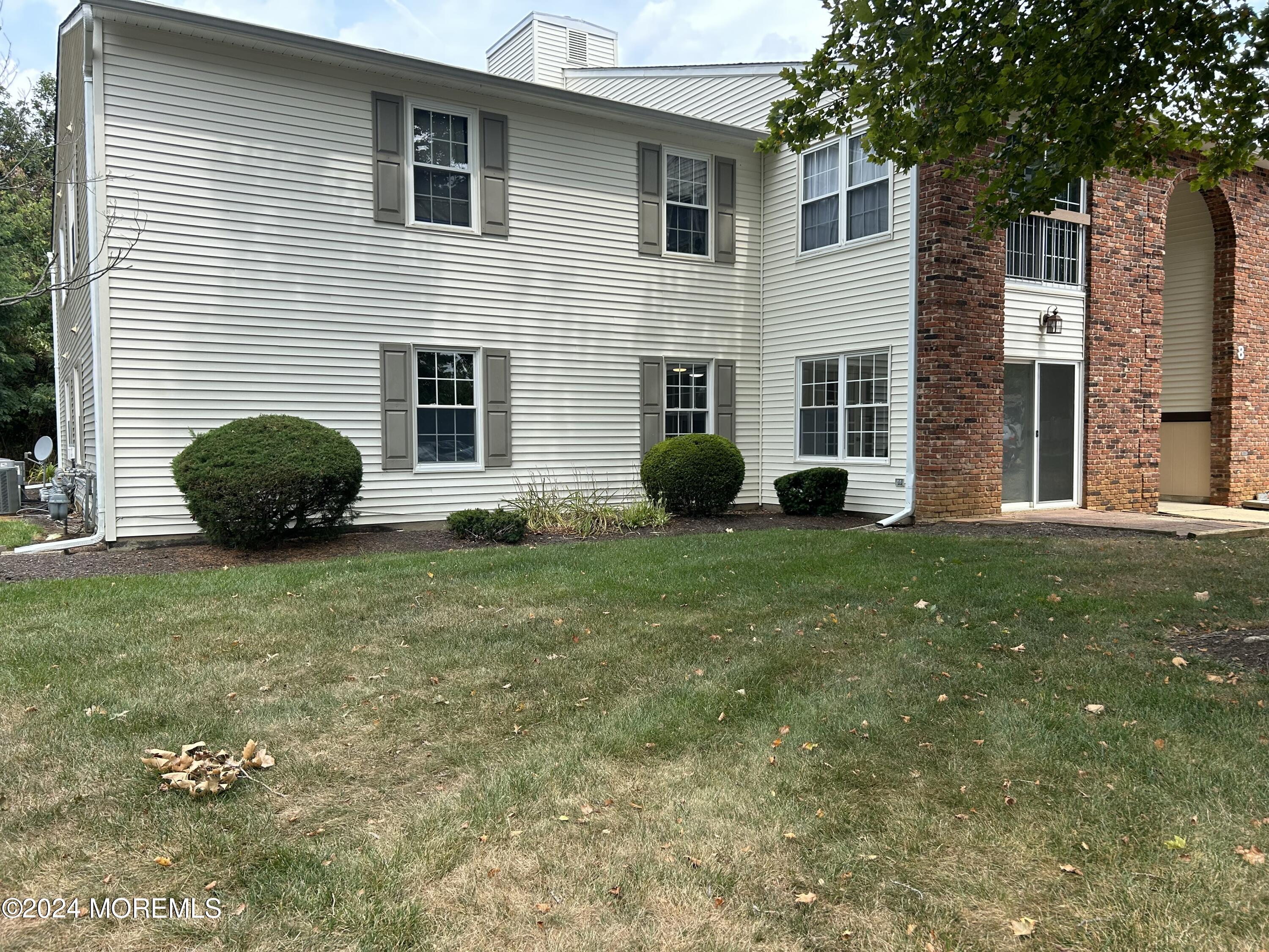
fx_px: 953
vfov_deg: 53.1
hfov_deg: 67.3
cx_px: 634
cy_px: 476
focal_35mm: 26
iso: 50
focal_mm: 5.7
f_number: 1.5
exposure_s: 1/1266
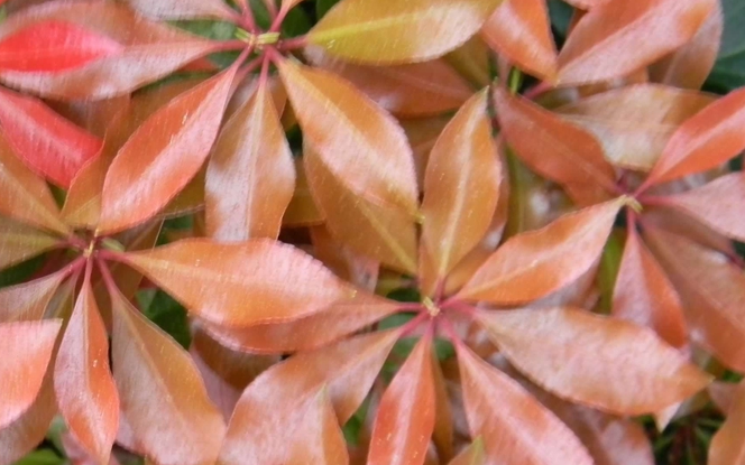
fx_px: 1360
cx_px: 208
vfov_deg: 19.4
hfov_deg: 30.2
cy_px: 301
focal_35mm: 67
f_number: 3.8
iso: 400
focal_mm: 7.3
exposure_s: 1/9.2
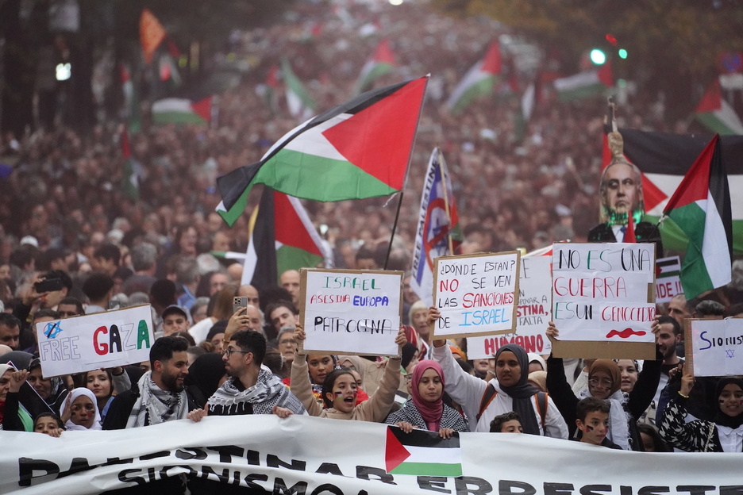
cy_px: 248
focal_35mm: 388
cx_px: 372
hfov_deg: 5.3
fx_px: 8007
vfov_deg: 3.5
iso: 10000
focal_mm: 388
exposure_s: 1/320
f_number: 5.6
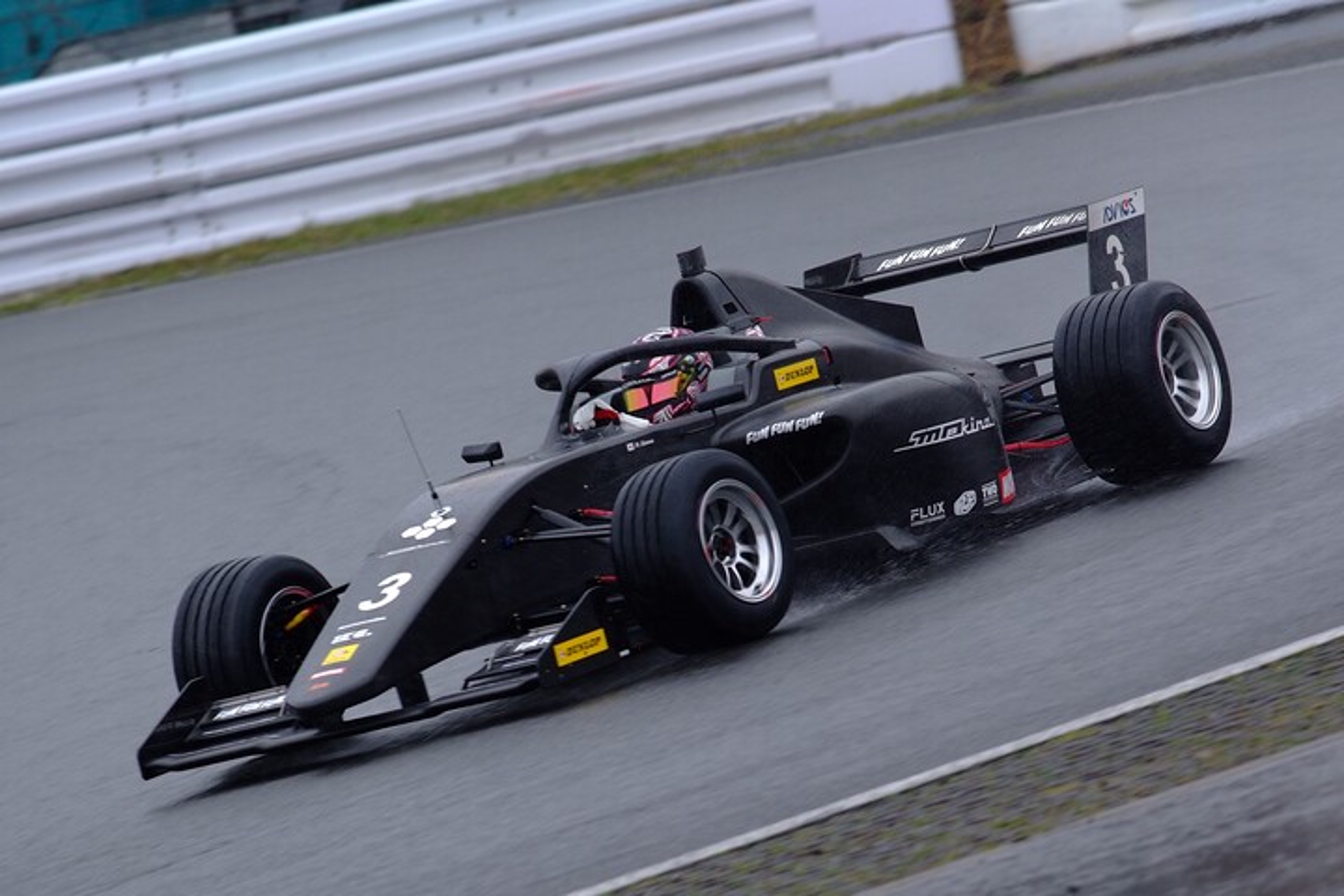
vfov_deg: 3.1
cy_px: 448
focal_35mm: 450
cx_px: 672
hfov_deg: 4.6
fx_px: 16799
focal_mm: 300
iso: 200
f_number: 5.6
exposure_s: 1/250
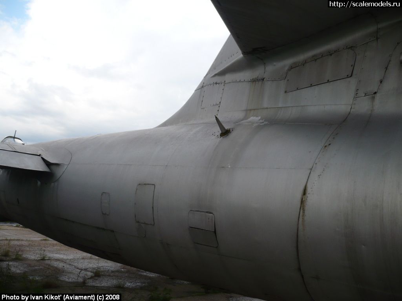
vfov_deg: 40.7
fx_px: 406
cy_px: 150
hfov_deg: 52.6
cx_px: 201
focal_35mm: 35
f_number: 2.8
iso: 100
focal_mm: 5.8
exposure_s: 1/500
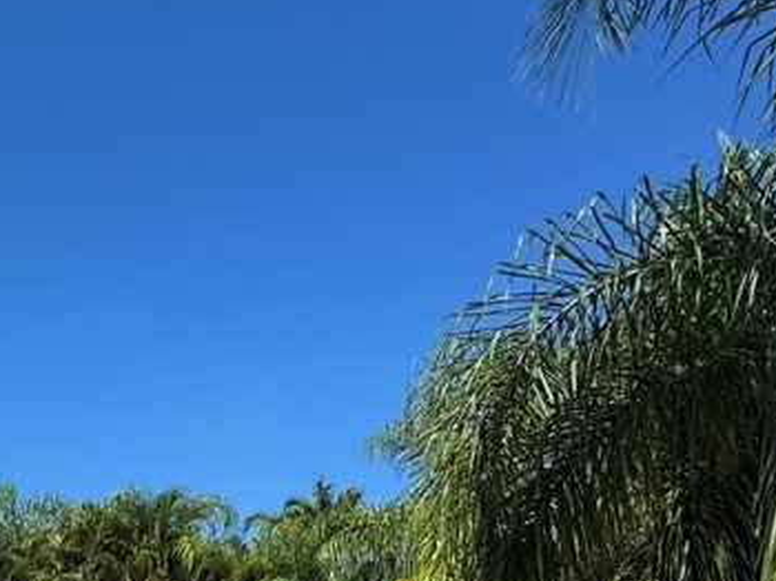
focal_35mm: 41
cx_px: -42
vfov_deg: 32.4
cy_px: 579
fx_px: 918
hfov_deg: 39.1
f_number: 2.2
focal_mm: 2.22
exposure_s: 1/3106
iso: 40
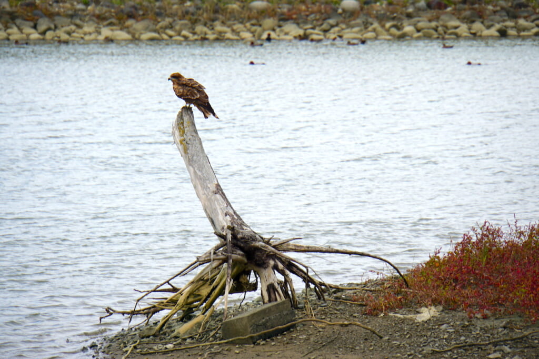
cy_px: 180
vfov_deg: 4.6
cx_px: 270
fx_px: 4490
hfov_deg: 6.9
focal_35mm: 300
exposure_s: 1/320
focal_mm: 200
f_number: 6.3
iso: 125
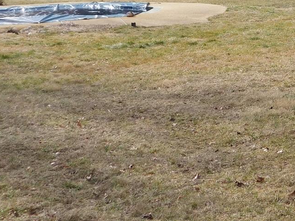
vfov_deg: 14.8
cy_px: -53
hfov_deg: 19.5
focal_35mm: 96
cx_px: 334
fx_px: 818
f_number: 3.2
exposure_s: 1/800
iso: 125
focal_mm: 5.3
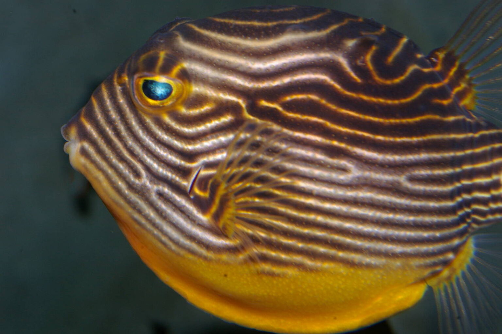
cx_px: 251
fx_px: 1149
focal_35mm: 82
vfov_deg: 16.5
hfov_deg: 24.6
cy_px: 167
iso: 400
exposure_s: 1/60
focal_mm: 55
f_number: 16
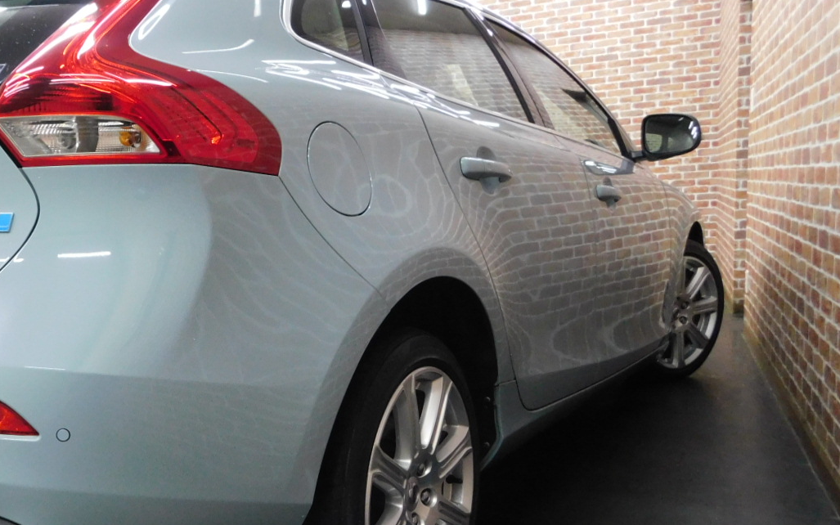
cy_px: 332
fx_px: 870
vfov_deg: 33.4
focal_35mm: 38
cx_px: 194
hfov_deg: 49.2
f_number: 3
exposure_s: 1/25
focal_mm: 4
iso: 400
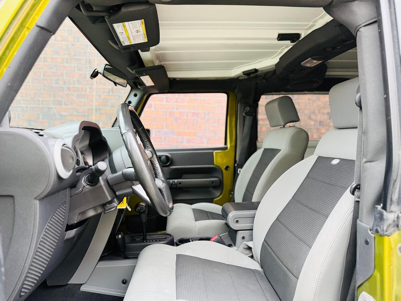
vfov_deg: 56.8
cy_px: 150
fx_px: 278
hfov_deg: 71.6
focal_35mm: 24
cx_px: 200
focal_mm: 6.76
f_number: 1.78
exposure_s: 1/60
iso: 320
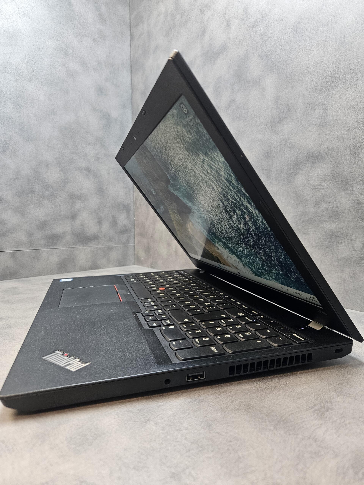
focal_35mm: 23
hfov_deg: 58.9
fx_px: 322
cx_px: 182
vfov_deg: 73.9
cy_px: 242
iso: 250
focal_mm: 5.4
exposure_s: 1/100
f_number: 1.8
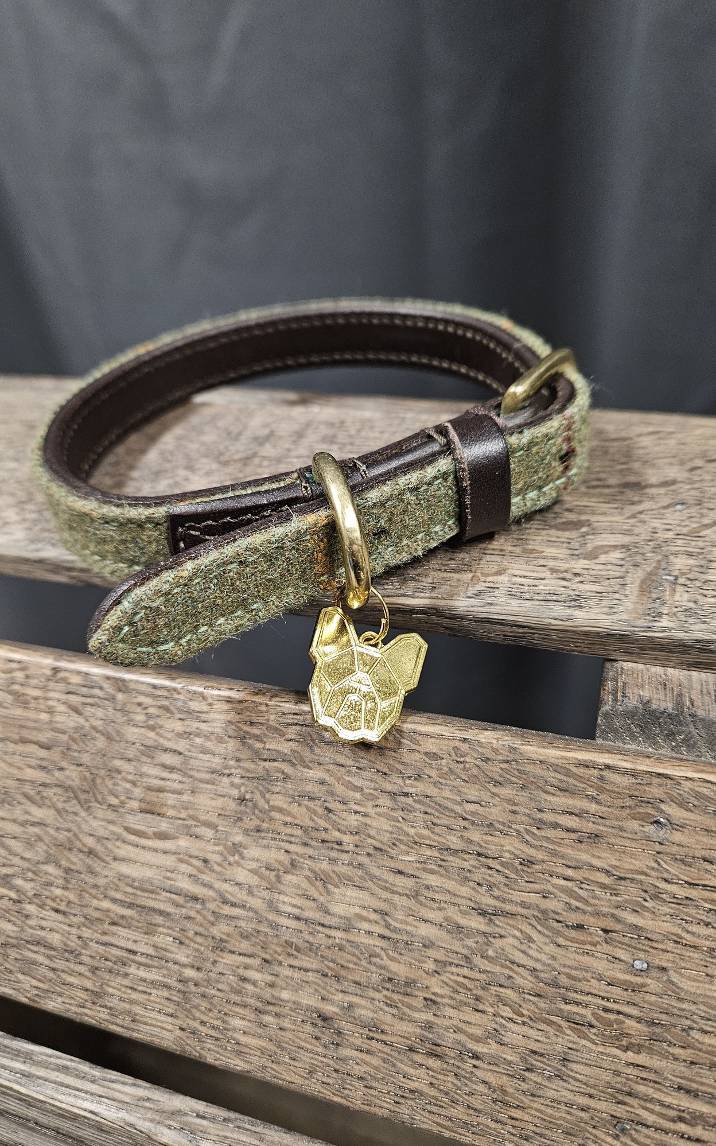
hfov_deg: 49.3
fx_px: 781
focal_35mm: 25
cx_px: 361
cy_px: 574
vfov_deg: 72.5
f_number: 1.8
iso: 500
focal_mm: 5.4
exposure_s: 1/142
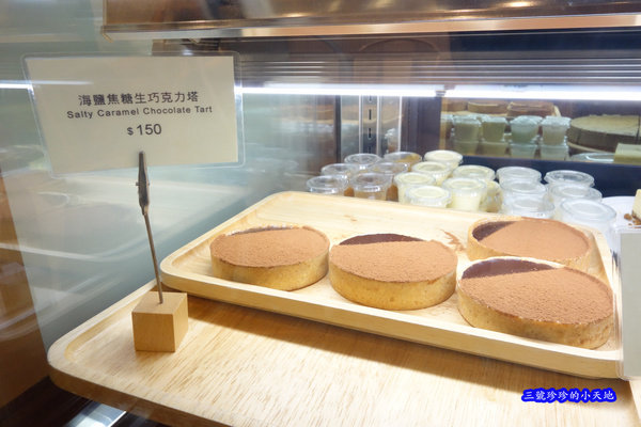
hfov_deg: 65.5
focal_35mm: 28
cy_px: 214
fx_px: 499
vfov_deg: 46.4
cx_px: 320
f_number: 8
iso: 800
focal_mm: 10.4
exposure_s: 1/30
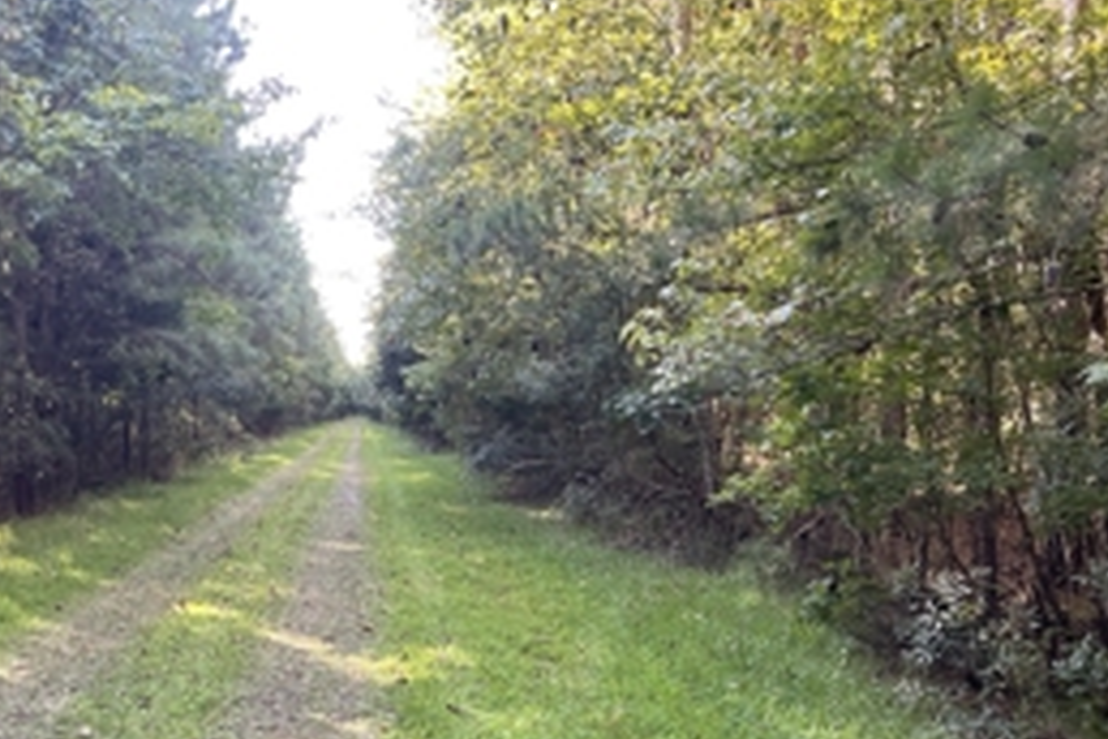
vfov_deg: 30.8
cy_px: 627
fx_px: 1293
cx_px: 335
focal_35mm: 42
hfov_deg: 45.4
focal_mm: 4.2
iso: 80
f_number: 1.6
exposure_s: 1/121
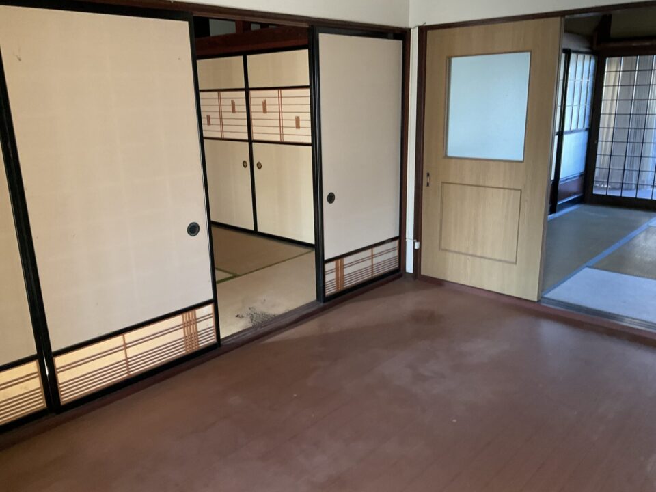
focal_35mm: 29
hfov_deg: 61.7
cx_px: 328
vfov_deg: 48.2
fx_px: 550
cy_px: 246
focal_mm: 3
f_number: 1.8
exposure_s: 1/60
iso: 125
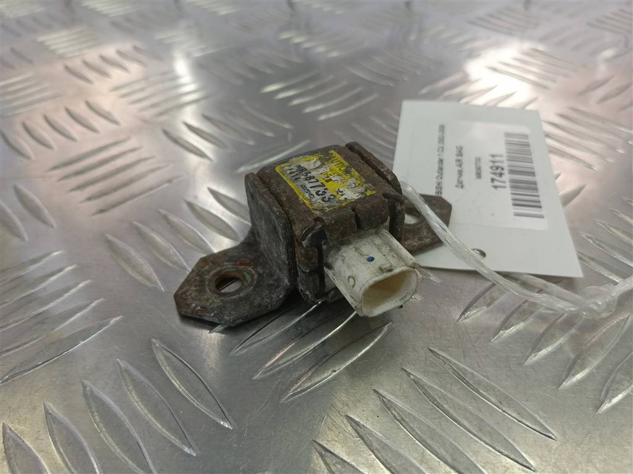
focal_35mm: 27
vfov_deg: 51.4
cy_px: 237
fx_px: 494
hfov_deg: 65.3
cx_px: 316
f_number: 1.6
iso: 125
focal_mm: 4.11
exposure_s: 1/100
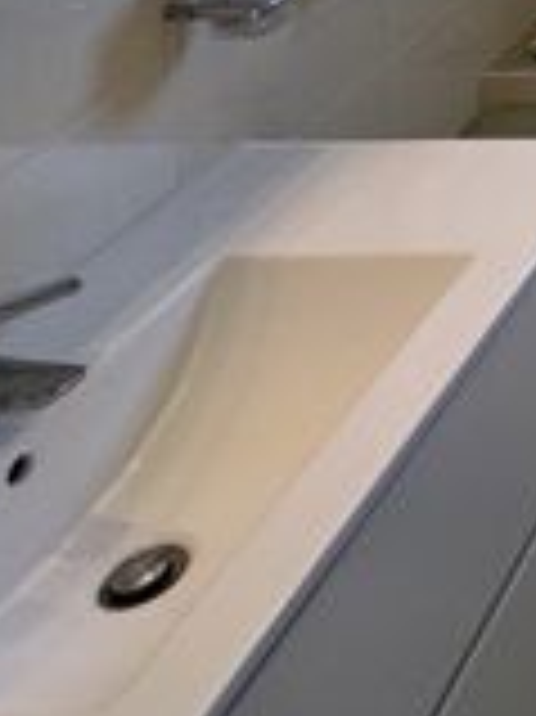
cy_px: -459
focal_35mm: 62
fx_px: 1282
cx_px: 1169
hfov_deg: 16.1
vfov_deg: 22.8
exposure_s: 1/100
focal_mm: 2.22
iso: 125
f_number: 2.2
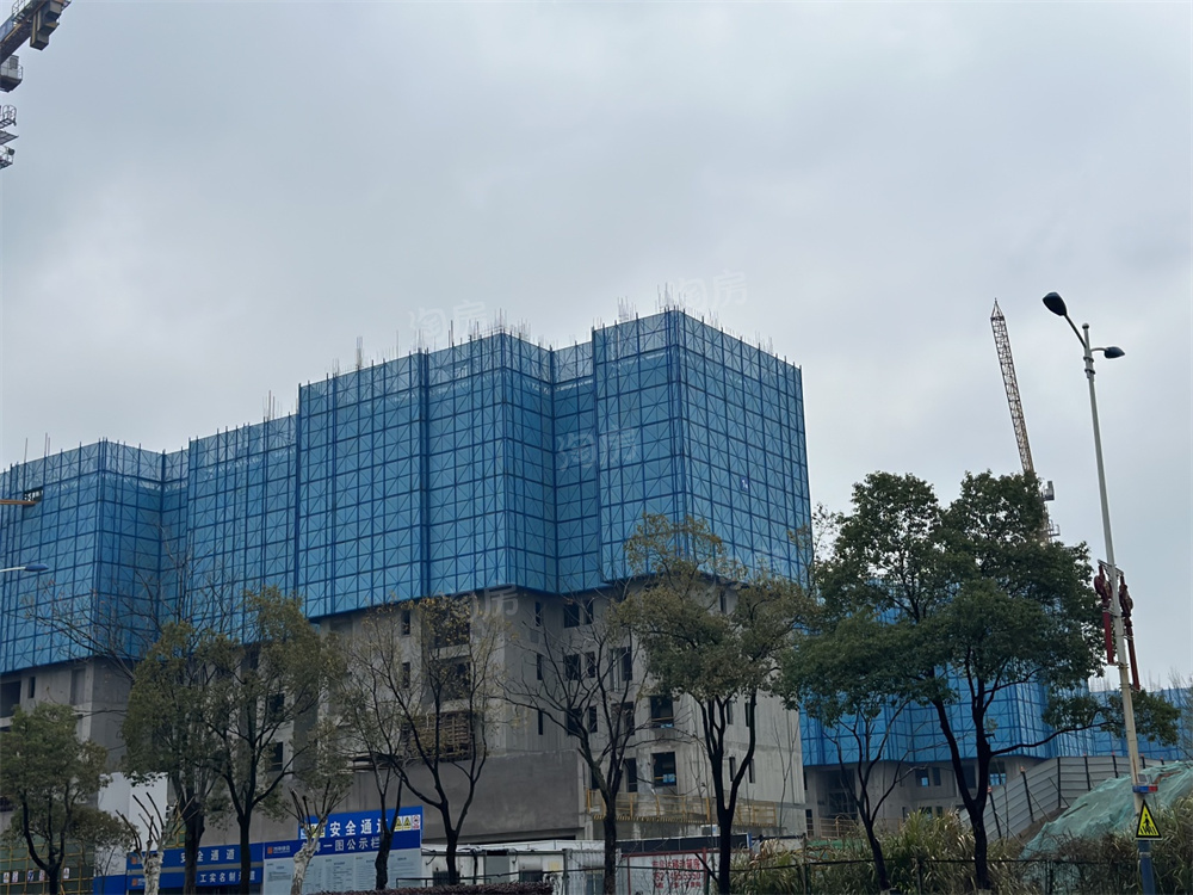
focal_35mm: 48
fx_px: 1654
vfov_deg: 30.3
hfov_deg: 39.7
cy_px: 448
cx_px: 596
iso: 80
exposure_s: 1/4785
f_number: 1.78
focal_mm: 6.86
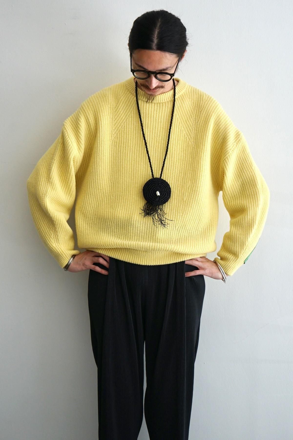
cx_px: 146
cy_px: 220
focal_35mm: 60
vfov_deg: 33.4
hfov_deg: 22.6
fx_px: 732
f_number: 5
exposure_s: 1/160
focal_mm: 60
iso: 500
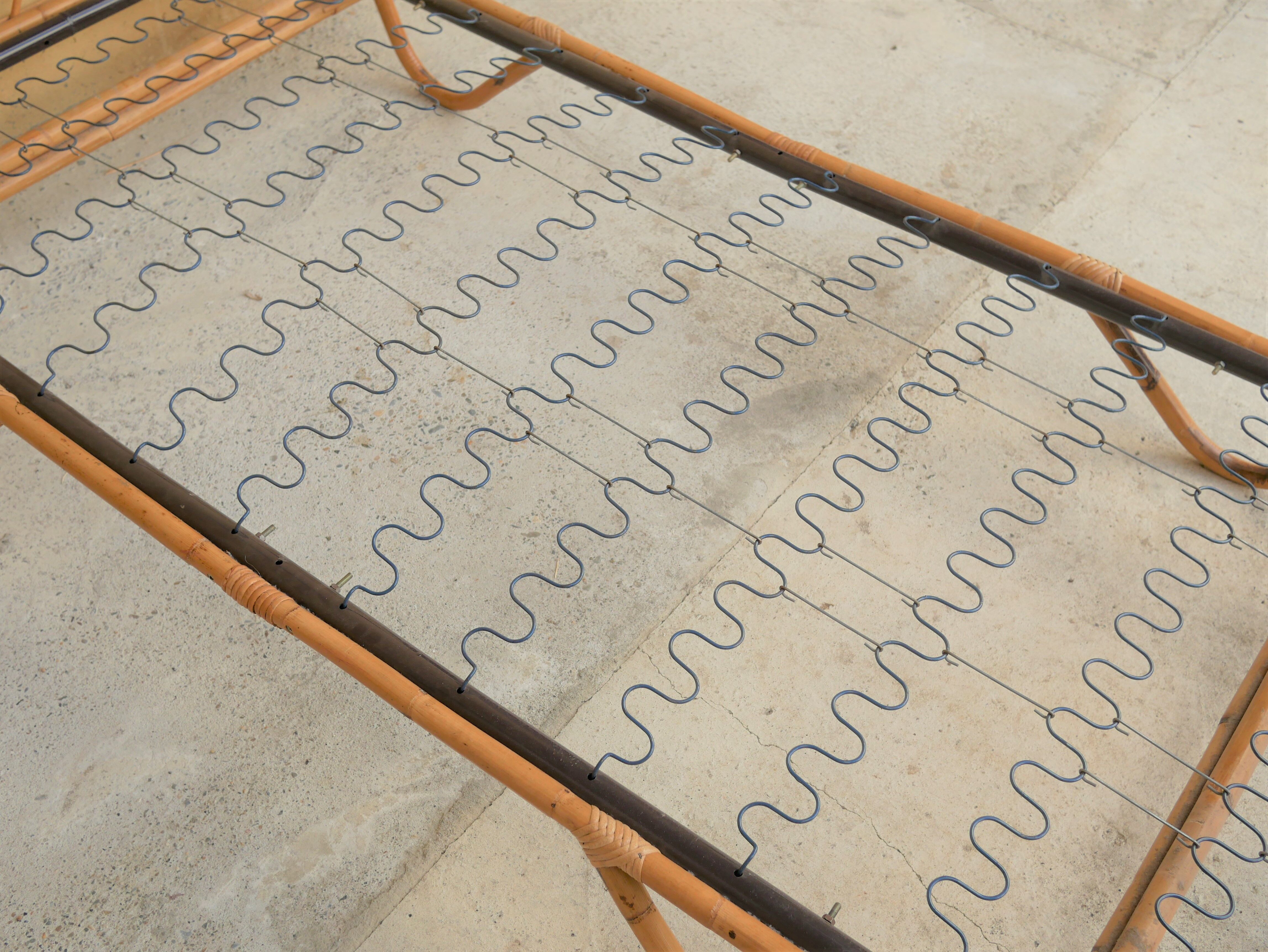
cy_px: 476
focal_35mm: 40
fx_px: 1466
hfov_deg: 46.8
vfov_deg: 36.0
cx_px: 634
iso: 200
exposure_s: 1/500
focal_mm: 20
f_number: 3.5
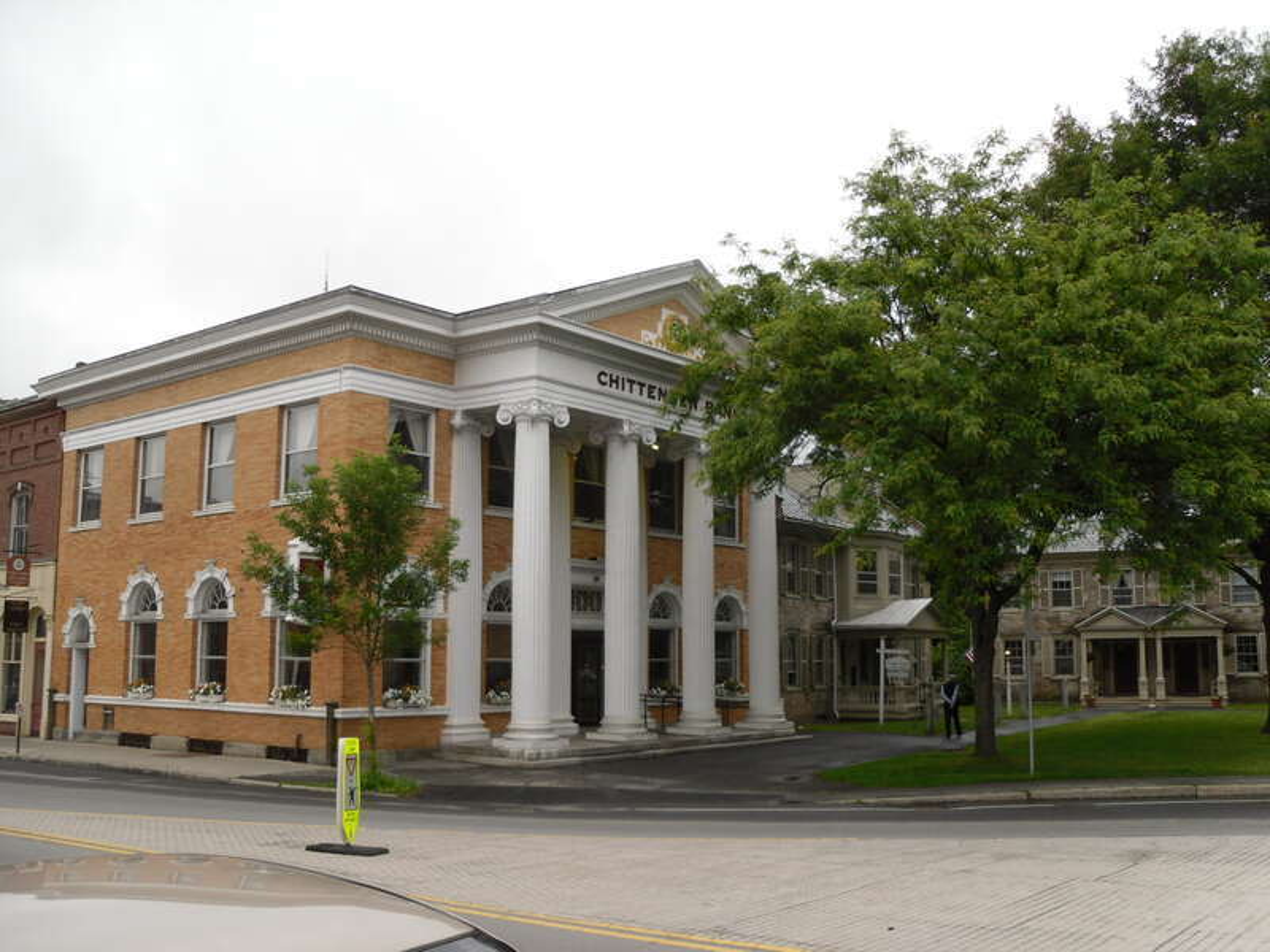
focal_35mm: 34
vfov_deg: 41.8
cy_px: 476
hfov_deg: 54.0
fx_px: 1247
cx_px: 635
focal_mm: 6
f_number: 2.8
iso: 80
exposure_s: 1/189
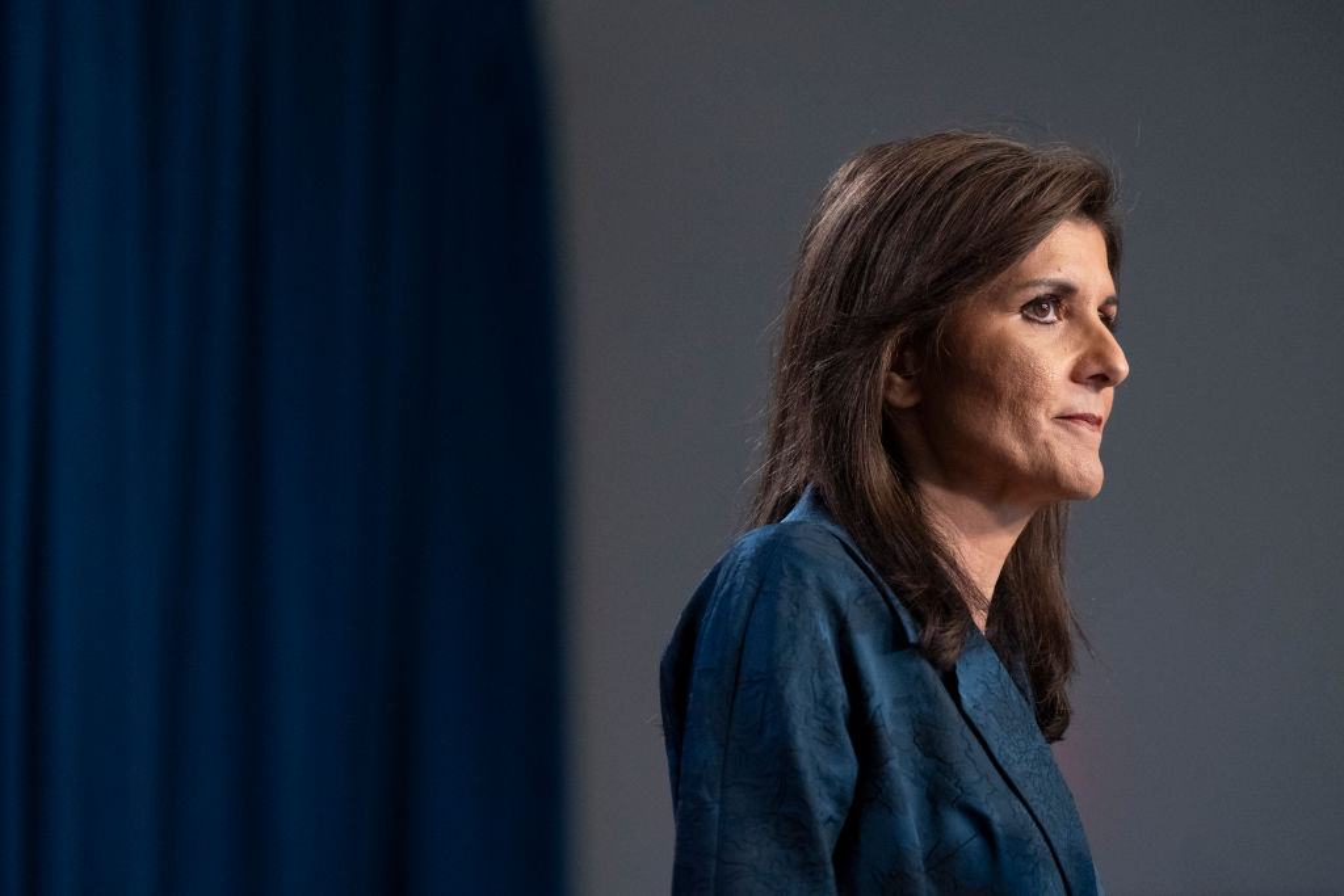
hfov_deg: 9.0
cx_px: 672
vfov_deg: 6.0
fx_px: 8513
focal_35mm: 228
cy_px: 448
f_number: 4
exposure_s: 1/800
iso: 10000
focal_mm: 228
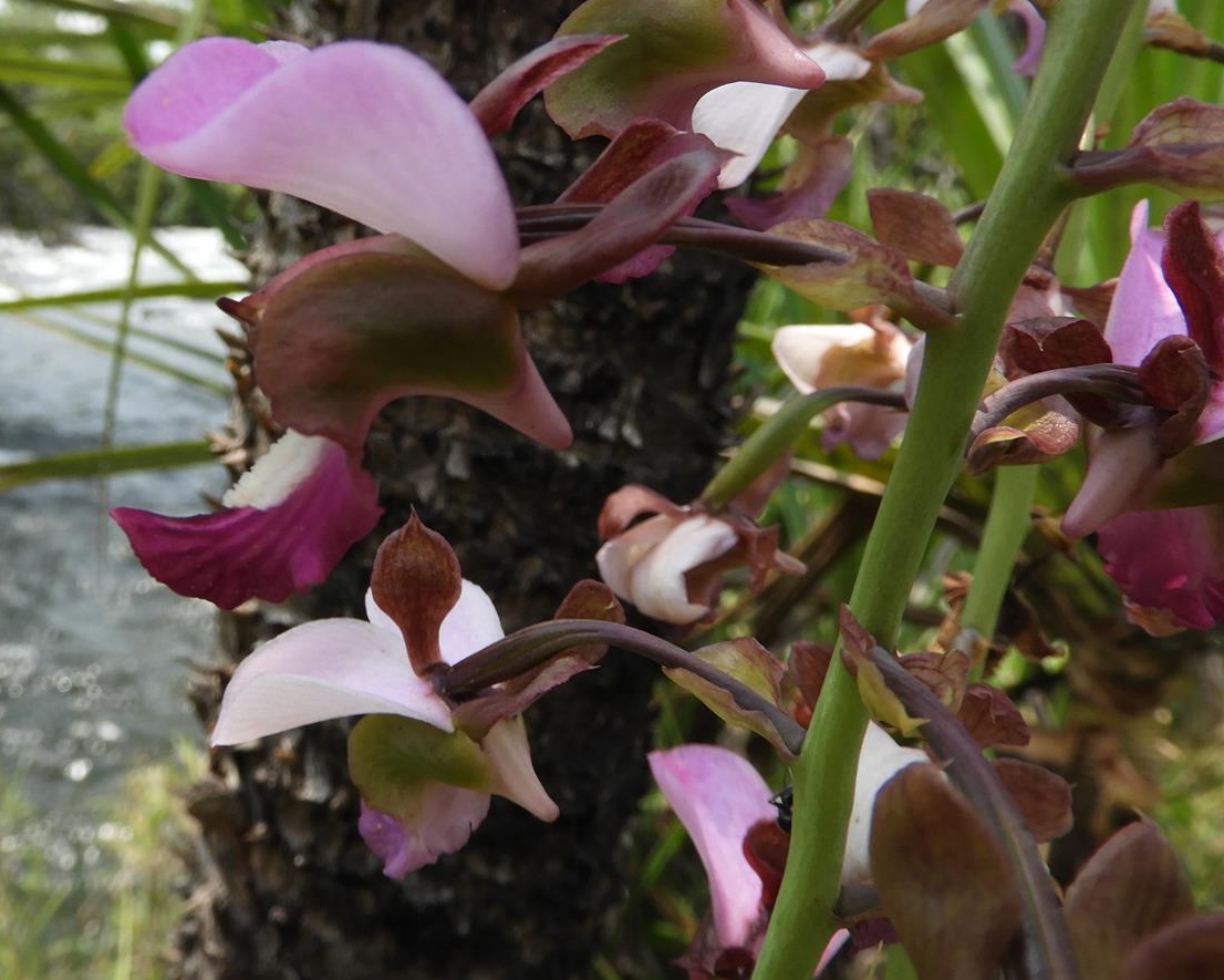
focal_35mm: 36
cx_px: 366
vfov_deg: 40.7
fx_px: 1304
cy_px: 337
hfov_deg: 49.0
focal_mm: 4.3
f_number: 3.3
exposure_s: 1/500
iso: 100
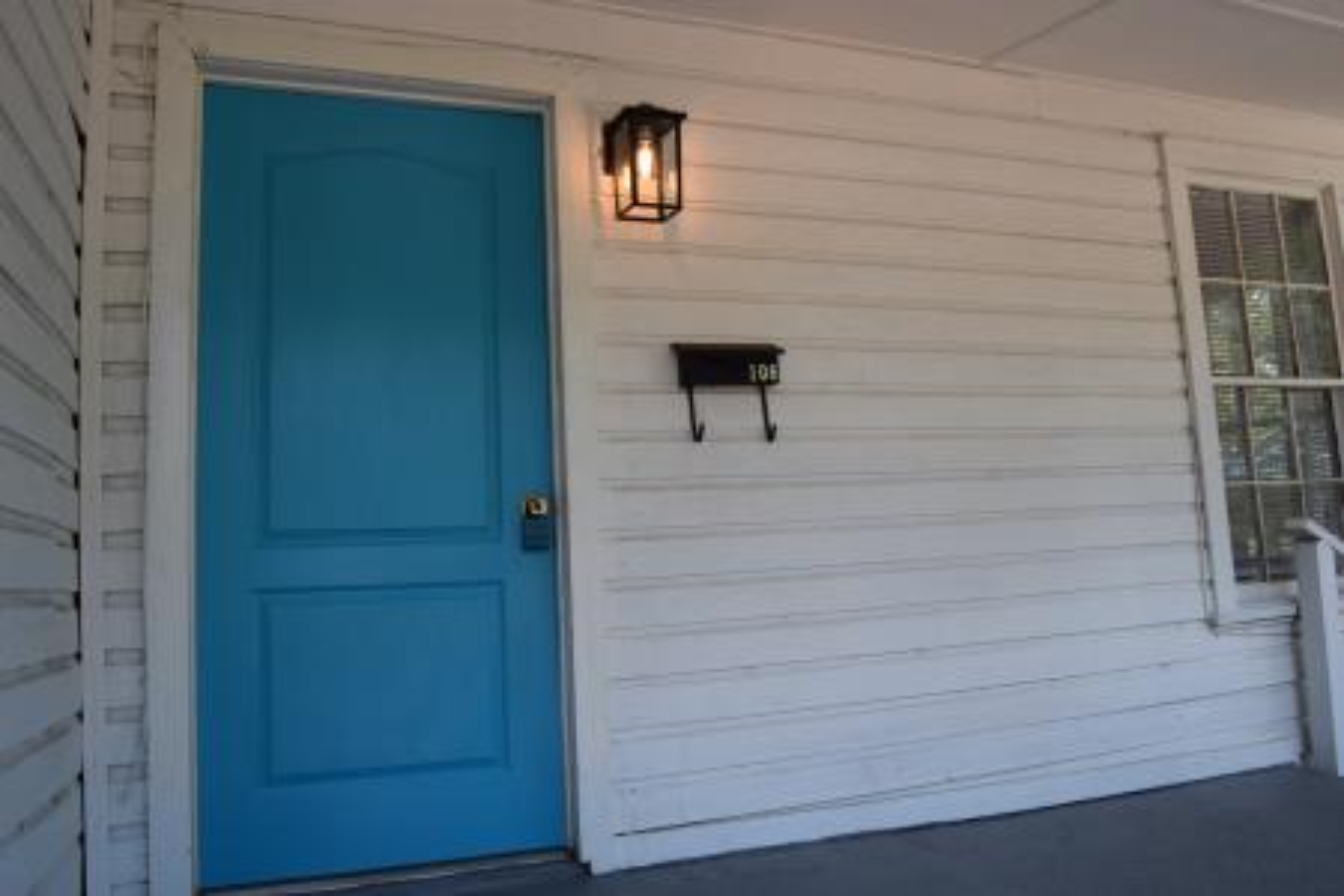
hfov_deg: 67.4
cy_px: 448
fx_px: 1008
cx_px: 672
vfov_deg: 47.9
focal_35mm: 27
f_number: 7.1
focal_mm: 18
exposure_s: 1/200
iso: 400
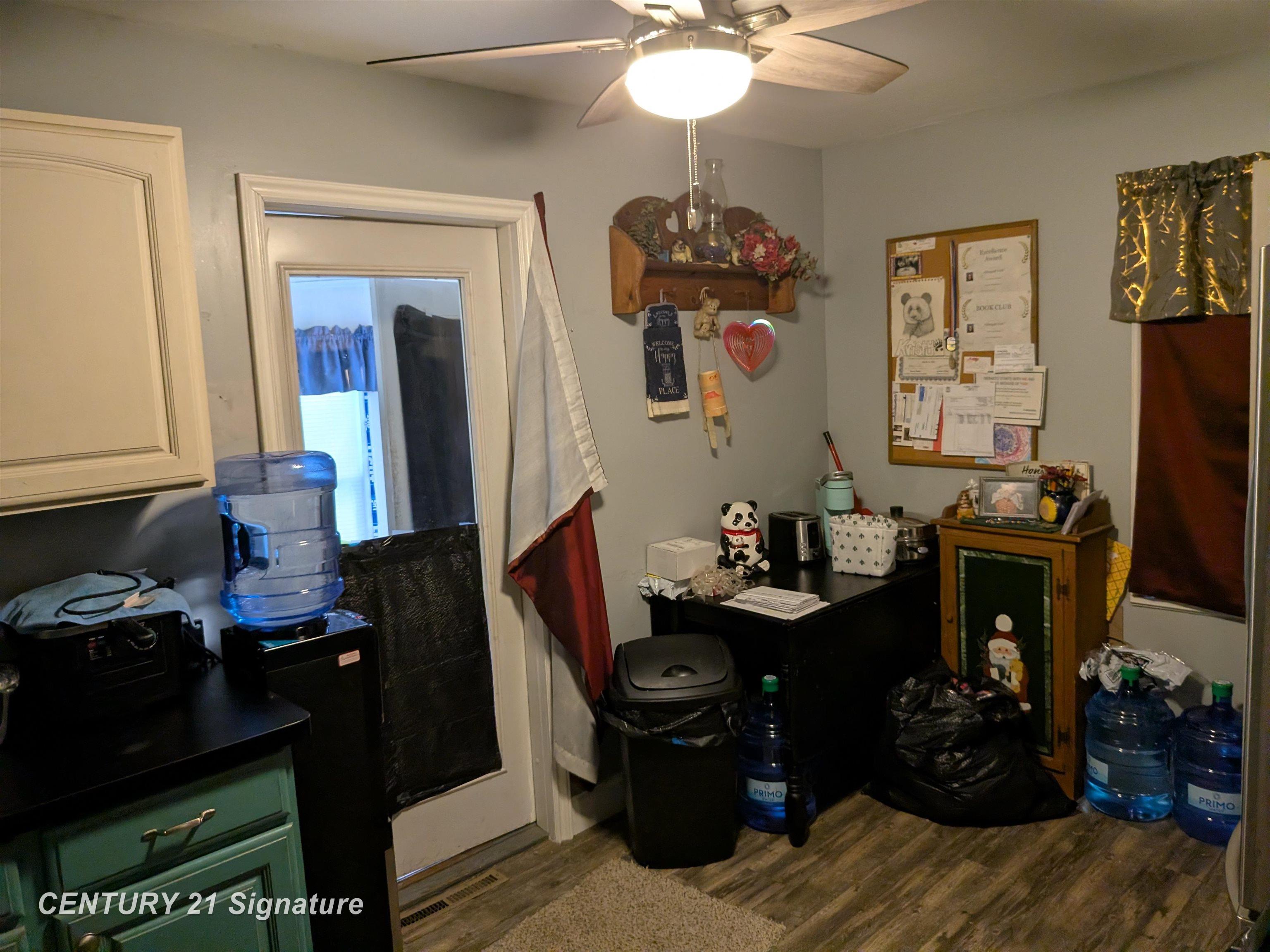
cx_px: 635
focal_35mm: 24
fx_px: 881
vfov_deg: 56.8
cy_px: 476
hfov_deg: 71.6
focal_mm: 4.53
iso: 618
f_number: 1.7
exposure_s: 1/120
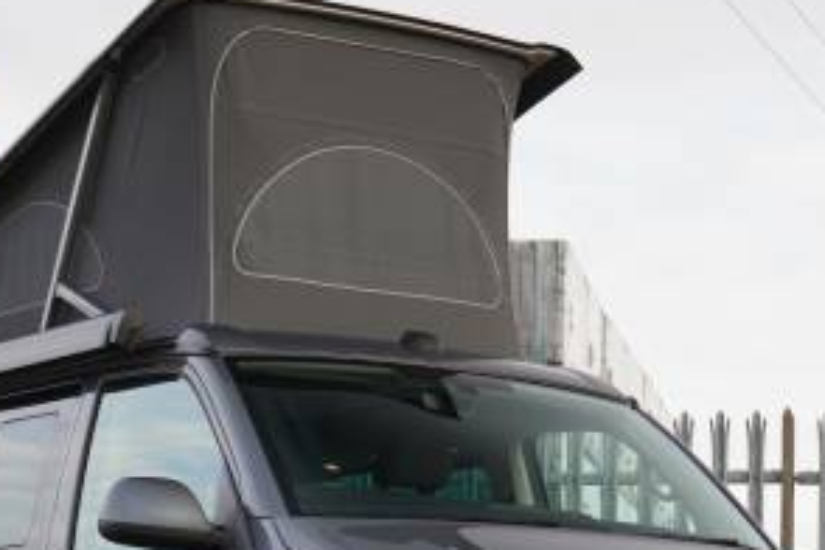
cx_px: 368
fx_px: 3139
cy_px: 514
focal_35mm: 137
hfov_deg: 15.0
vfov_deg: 10.0
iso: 160
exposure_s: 1/80
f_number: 5.6
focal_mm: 42
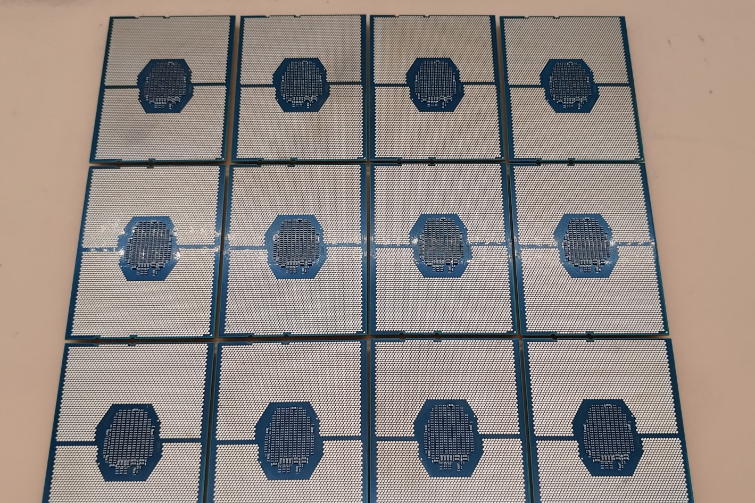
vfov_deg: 35.0
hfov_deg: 50.7
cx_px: 381
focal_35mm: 38
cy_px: 283
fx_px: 797
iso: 50
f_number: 1.8
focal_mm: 4.36
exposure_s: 1/230
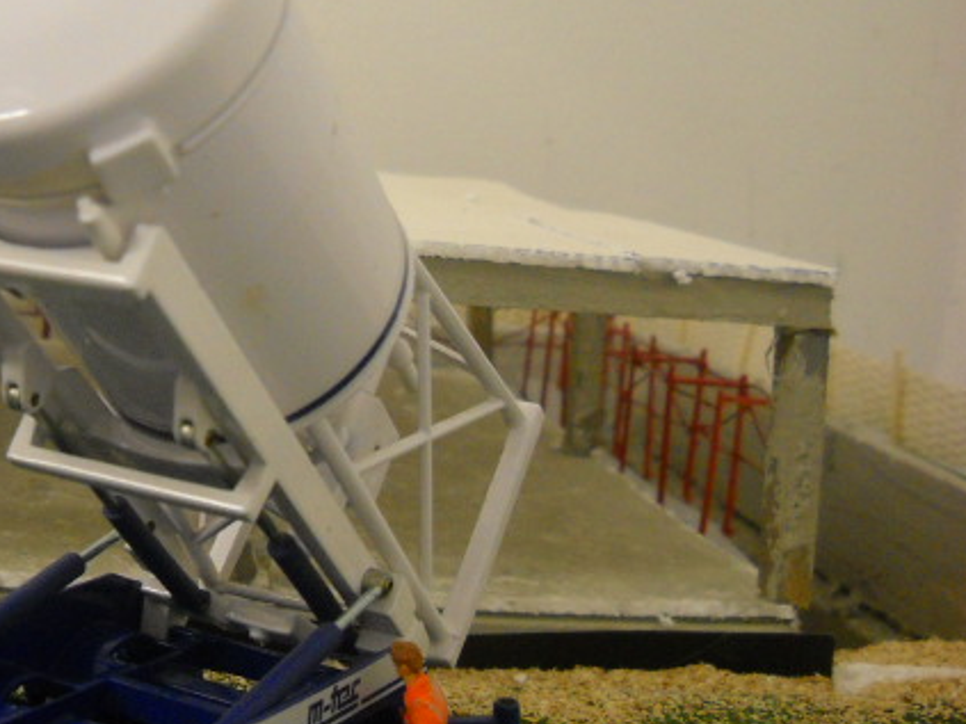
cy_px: 317
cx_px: 247
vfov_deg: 23.6
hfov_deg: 30.7
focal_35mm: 62
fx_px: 1730
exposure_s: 1/8
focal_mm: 6.72
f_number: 3.1
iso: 455
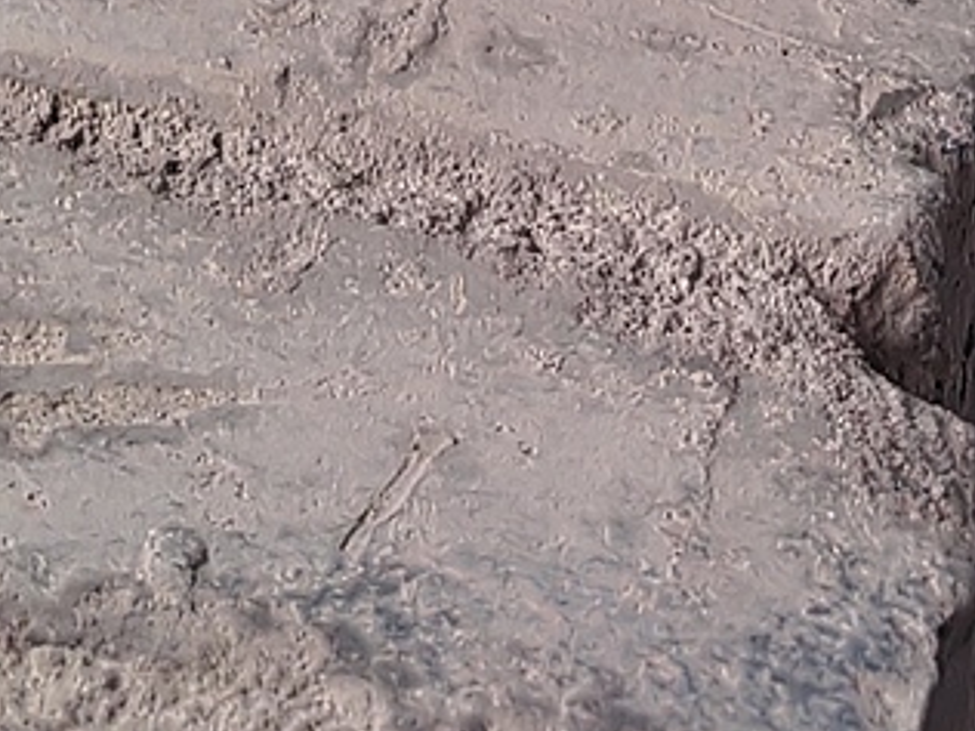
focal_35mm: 146
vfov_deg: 8.2
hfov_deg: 13.3
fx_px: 4112
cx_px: -59
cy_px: -1636
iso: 100
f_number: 1.9
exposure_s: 1/646
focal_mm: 5.52
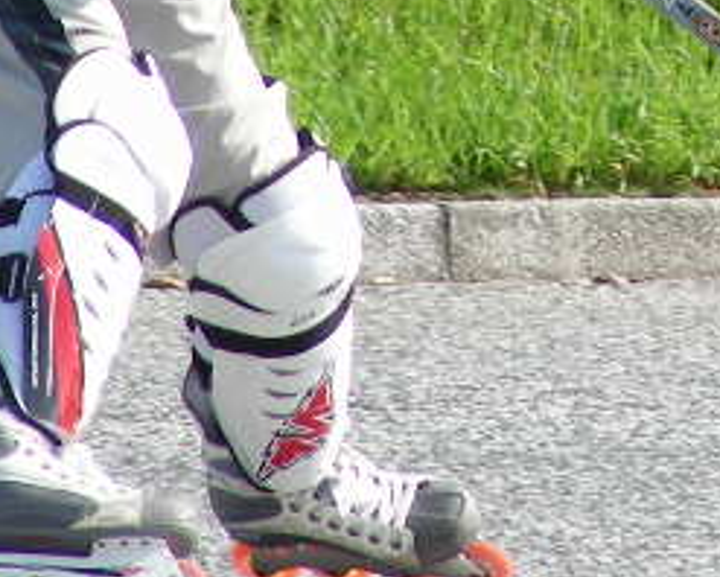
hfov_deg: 1.3
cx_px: 737
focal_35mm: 1536
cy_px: -210
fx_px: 32757
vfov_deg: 1.0
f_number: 4
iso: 50
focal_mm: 63.3
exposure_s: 1/236
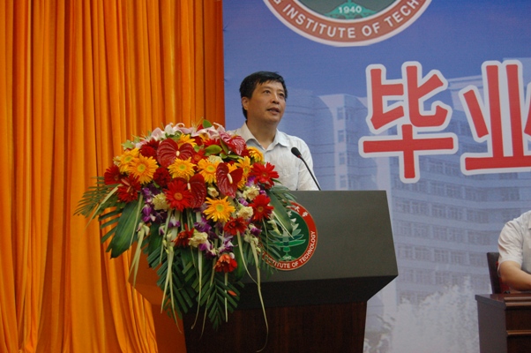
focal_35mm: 51
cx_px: 266
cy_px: 176
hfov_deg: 38.9
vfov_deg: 26.4
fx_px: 751
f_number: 4.8
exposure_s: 1/30
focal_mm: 34
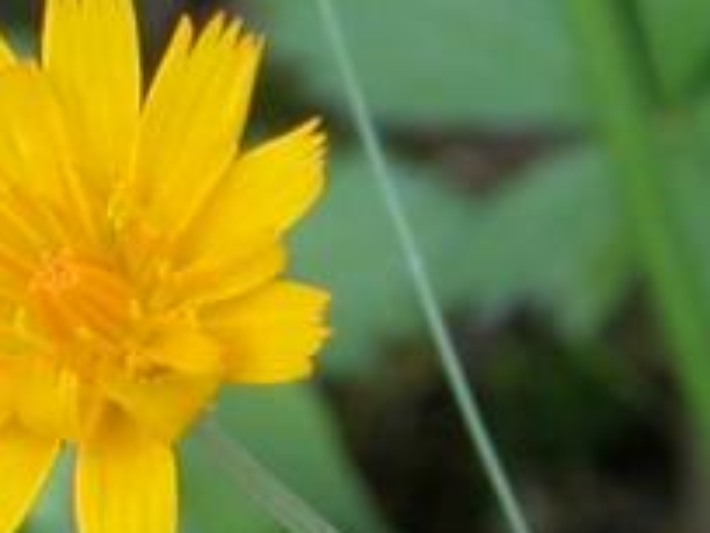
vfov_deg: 1.6
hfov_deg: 2.1
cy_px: 272
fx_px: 19013
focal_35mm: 927
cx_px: -894
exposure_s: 1/10.7
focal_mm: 37.7
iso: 100
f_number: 7.8
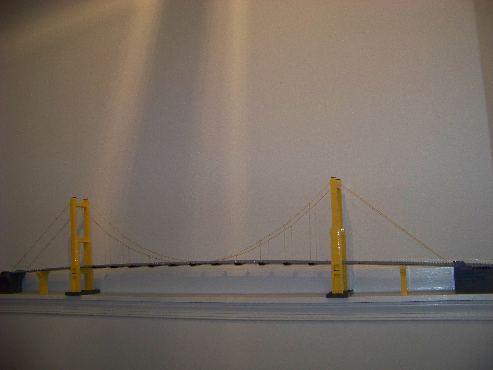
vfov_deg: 39.7
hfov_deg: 51.4
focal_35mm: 36
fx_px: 513
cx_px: 246
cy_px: 185
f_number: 2.8
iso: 200
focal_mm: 5.85
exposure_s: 1/30
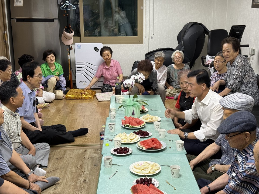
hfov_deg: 39.7
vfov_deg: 30.3
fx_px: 359
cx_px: 130
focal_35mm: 48
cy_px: 97
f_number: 1.78
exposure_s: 1/60
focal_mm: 6.76
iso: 200
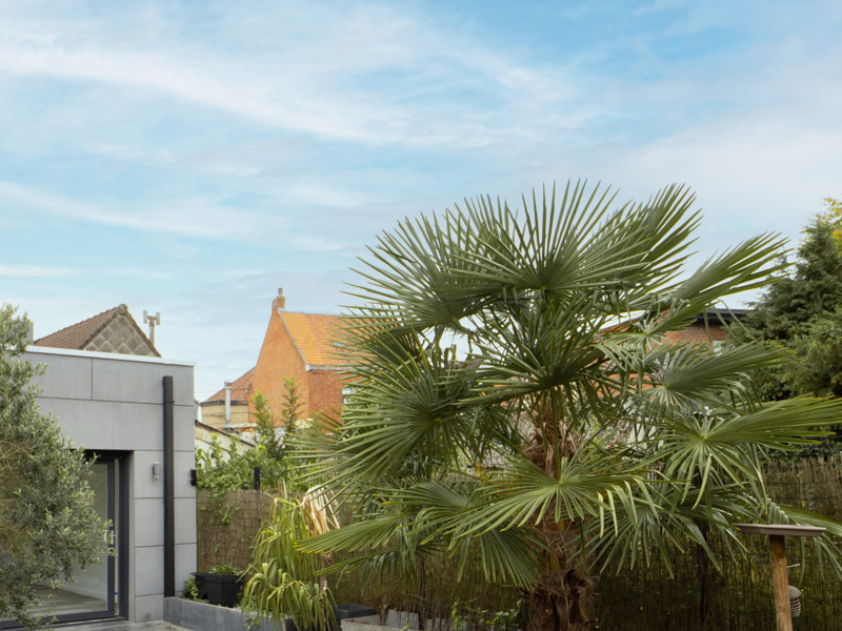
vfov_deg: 43.7
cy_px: 402
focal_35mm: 32
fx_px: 778
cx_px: 222
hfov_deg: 54.5
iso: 200
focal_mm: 8
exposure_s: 1/250
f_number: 4
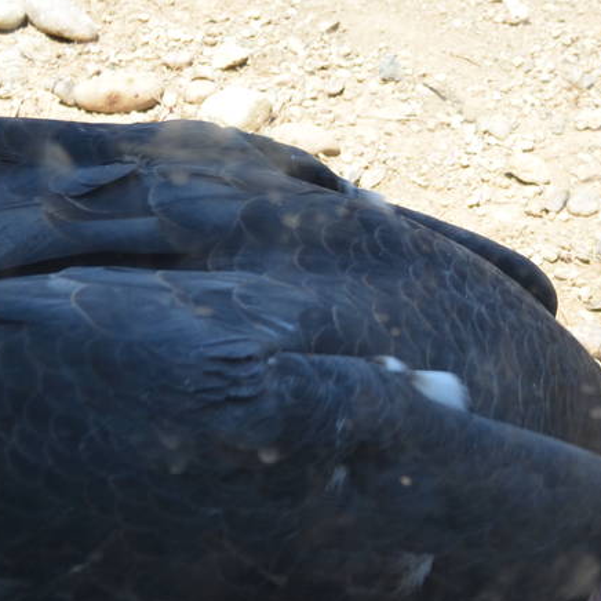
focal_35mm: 140
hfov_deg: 12.1
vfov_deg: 12.3
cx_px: 798
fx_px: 2750
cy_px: 631
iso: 200
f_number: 6.3
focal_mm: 30
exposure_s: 1/160
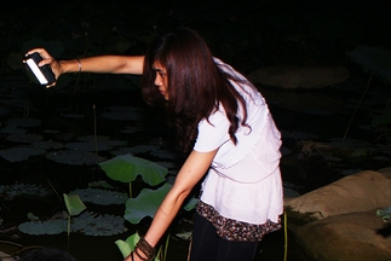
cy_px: 211
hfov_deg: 29.2
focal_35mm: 65
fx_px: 707
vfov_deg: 20.7
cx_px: 11
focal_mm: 20
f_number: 4
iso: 100
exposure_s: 1/125
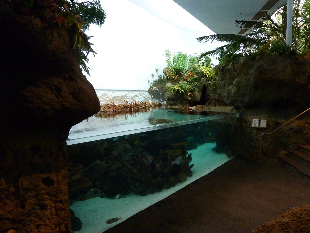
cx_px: 155
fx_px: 224
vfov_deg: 54.9
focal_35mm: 25
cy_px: 116
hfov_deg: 69.4
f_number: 3.3
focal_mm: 4.1
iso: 400
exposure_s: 1/20
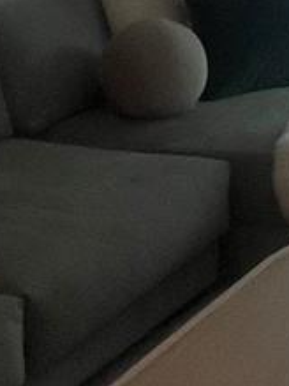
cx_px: 596
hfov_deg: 13.2
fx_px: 1059
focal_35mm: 95
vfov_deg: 19.5
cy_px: -78
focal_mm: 1.57
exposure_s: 1/100
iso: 64
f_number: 1.8
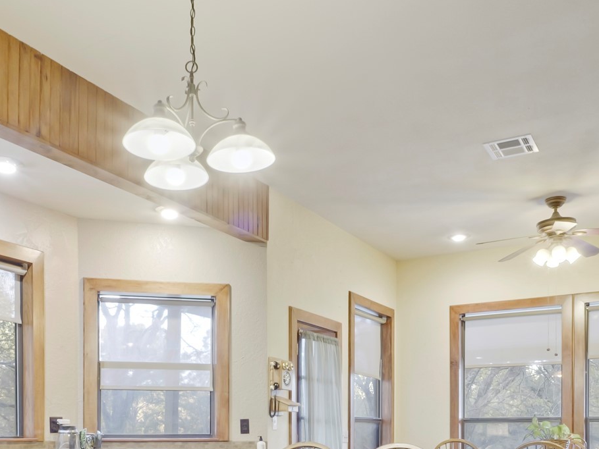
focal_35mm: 38
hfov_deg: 48.8
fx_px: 658
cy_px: 448
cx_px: 251
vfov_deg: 34.4
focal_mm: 9
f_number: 9
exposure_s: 1/1.67
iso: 500
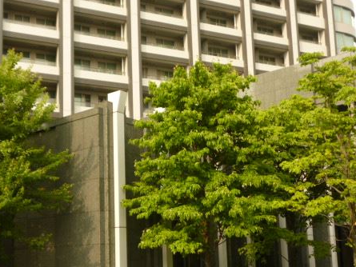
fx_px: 473
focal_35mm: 46
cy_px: 177
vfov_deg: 31.3
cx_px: 146
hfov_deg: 41.1
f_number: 3.3
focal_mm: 5.7
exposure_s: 1/250
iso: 100
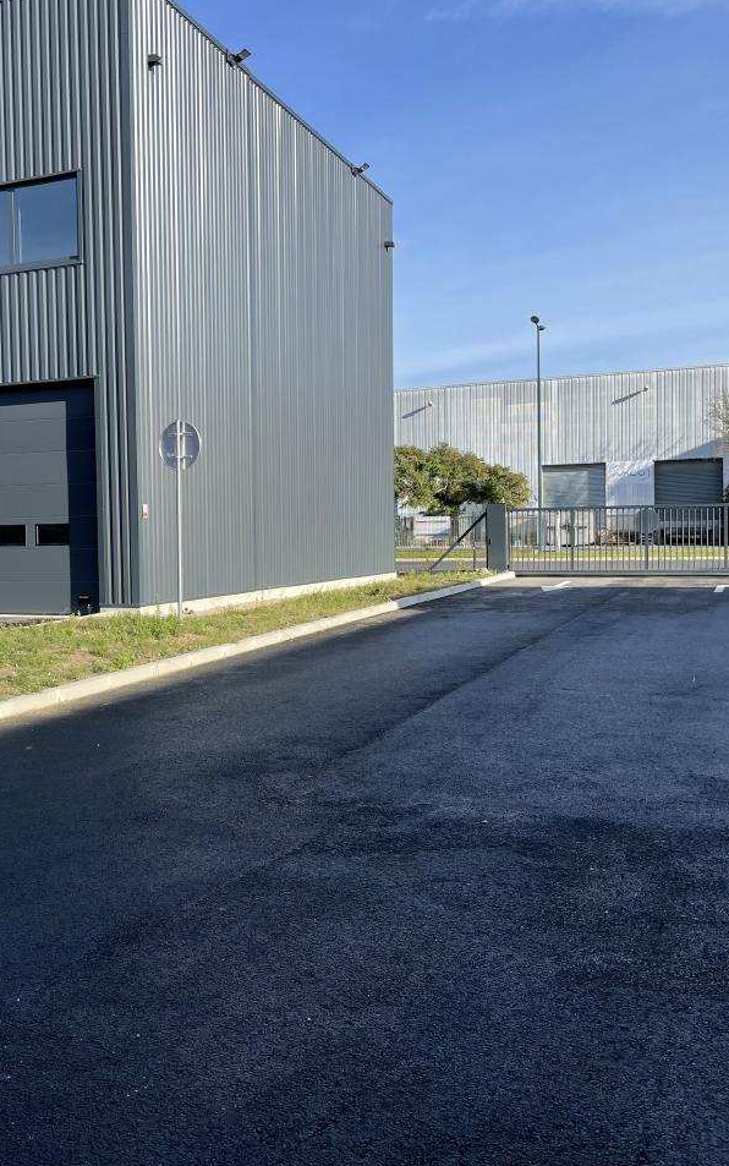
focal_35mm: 37
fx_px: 1176
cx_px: 159
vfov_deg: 52.7
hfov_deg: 33.6
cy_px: 582
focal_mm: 4.2
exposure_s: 1/1916
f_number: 1.6
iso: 32
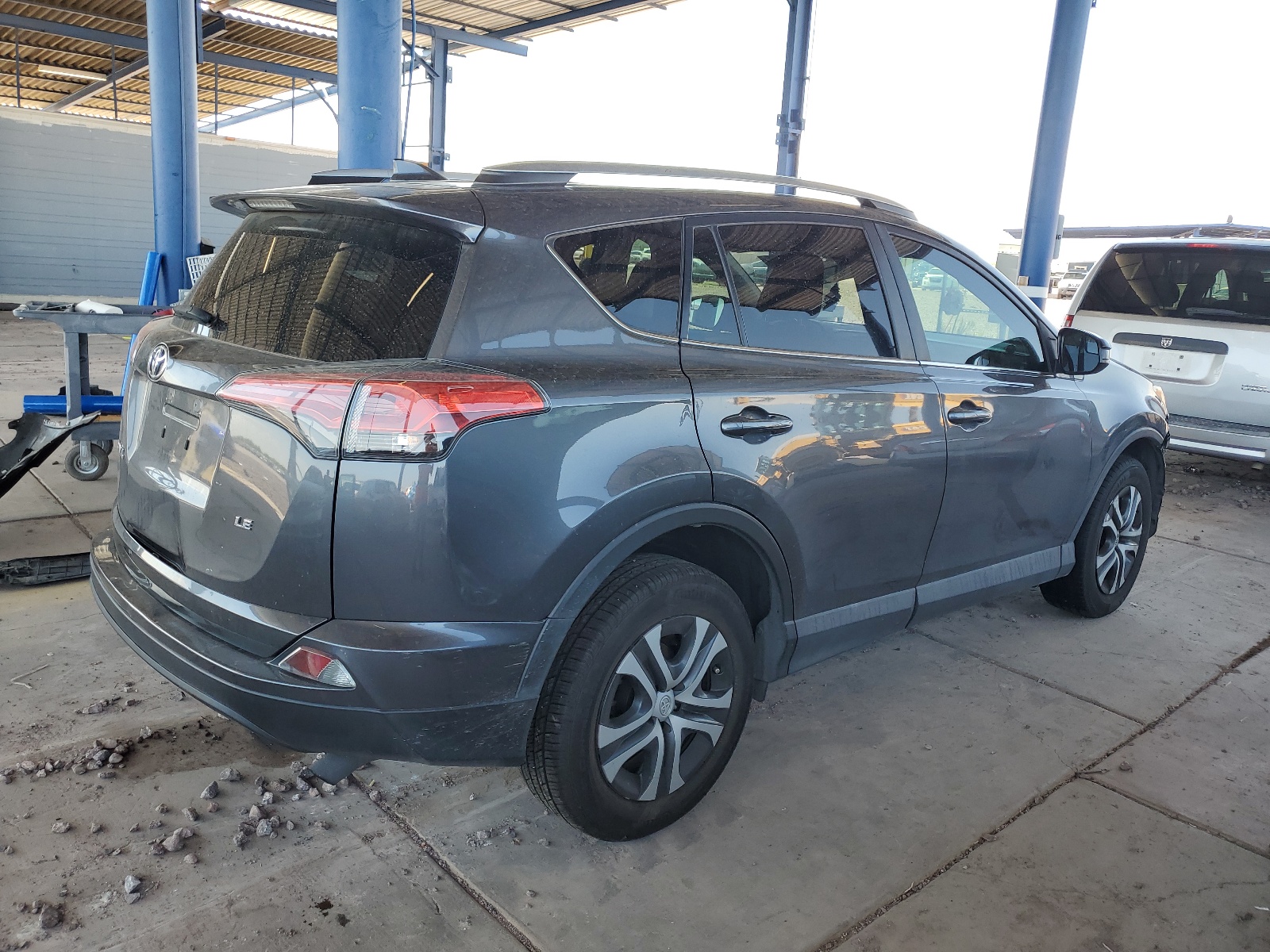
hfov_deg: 67.3
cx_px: 635
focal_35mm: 26
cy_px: 476
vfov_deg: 53.1
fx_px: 954
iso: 50
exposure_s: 1/370
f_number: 1.5
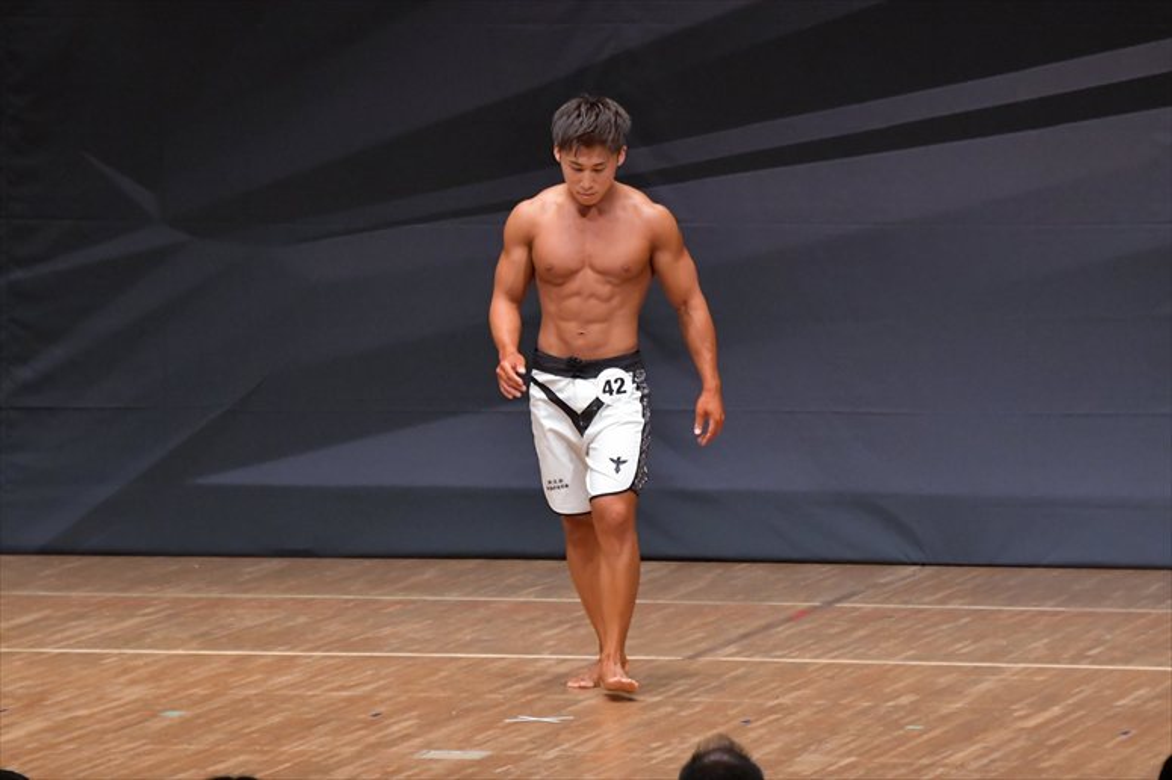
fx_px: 9274
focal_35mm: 285
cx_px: 586
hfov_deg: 7.2
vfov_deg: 4.8
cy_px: 390
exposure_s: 1/400
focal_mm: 190
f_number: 5.6
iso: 6400
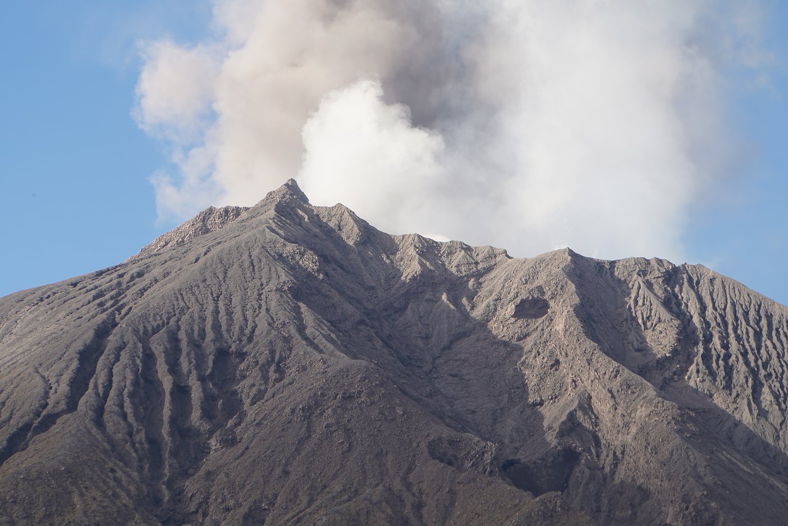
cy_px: 263
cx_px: 394
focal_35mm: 142
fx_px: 3108
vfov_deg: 9.7
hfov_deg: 14.4
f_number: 8
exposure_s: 1/200
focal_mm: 95
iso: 100
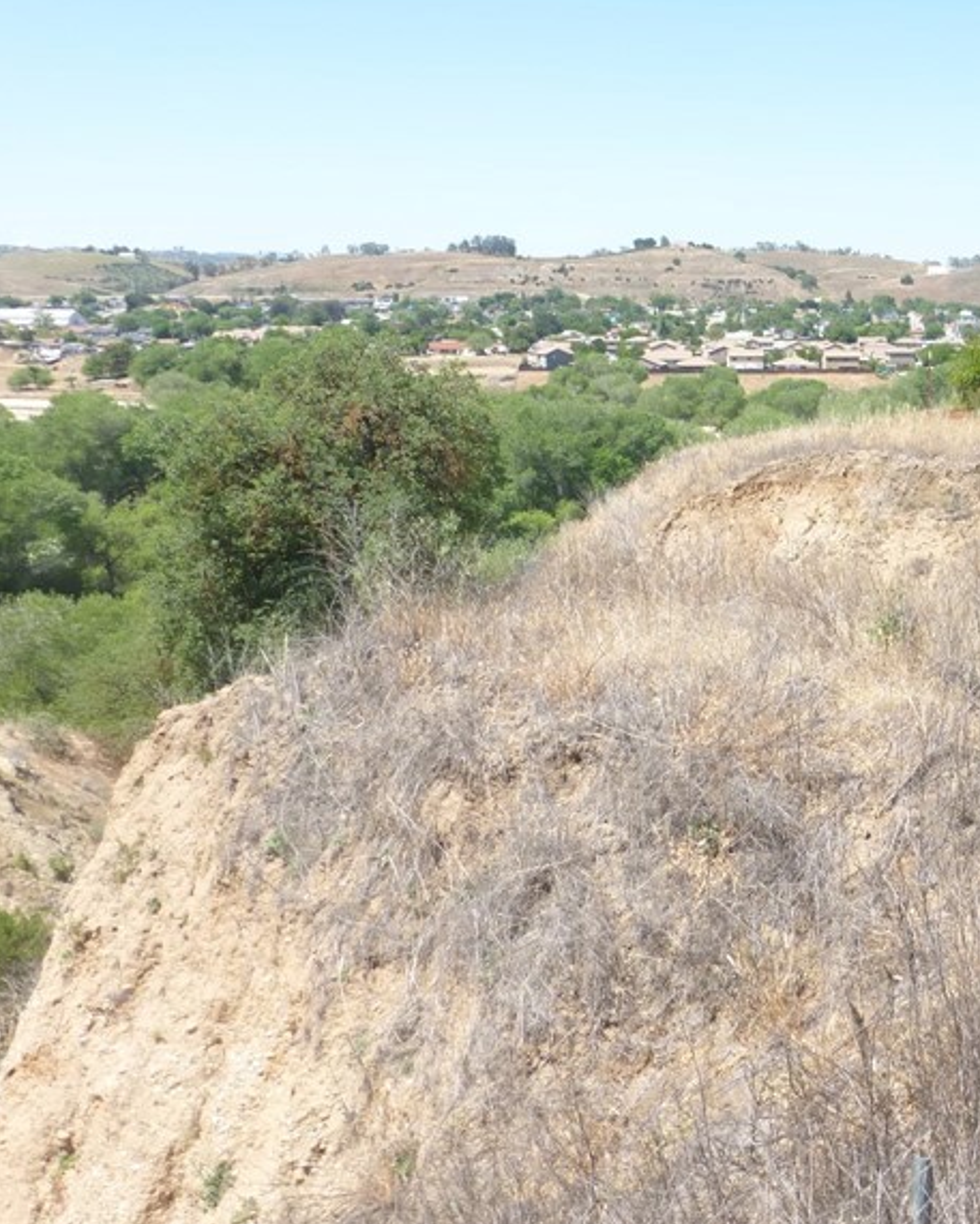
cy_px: 538
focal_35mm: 42
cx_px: 905
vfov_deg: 43.7
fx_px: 1522
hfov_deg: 33.6
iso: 100
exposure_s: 1/500
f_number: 4
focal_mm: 4.3
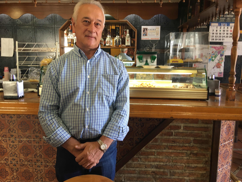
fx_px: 203
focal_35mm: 29
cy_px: 91
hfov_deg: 61.7
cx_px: 121
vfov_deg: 48.2
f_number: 2.2
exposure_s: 1/33
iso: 80
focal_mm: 4.15
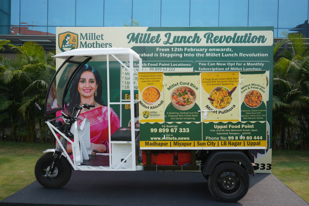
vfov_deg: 34.2
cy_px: 103
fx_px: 335
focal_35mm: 39
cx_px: 154
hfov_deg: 49.5
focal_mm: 39
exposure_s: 1/640
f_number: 5.6
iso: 320
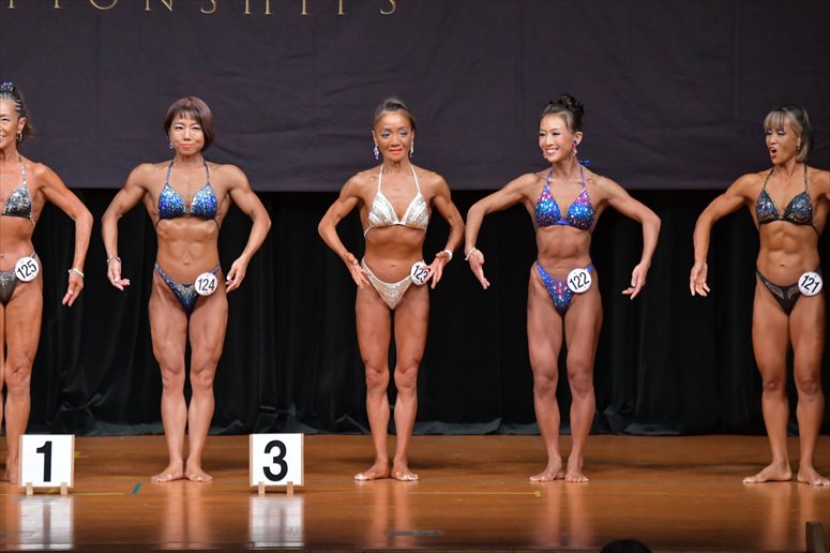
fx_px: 5876
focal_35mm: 255
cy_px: 276
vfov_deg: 5.4
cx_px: 415
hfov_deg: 8.1
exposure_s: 1/400
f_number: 5.6
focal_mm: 170
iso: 5000
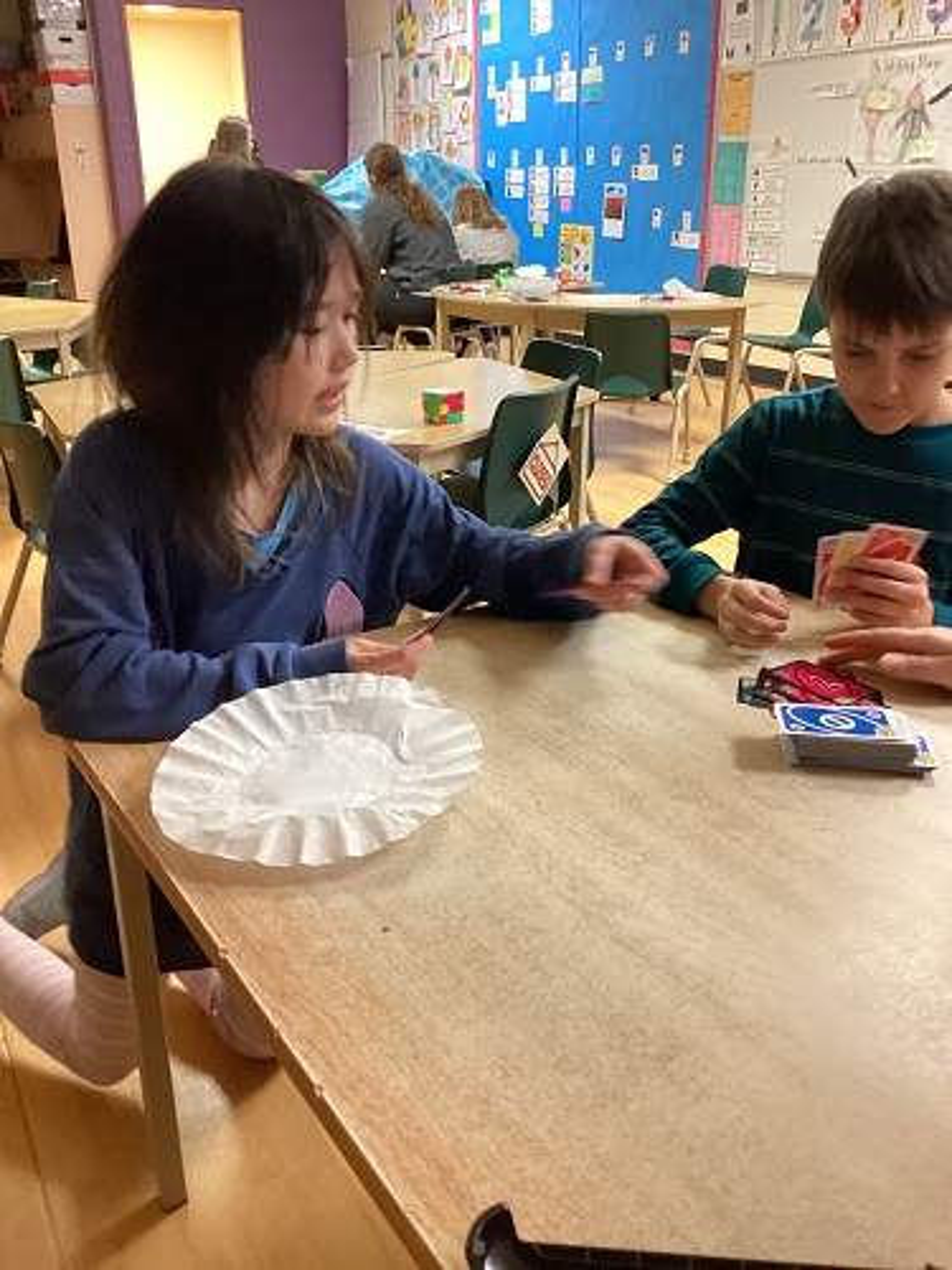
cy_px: 635
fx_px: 1137
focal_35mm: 31
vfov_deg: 58.4
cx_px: 476
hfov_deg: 45.4
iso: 320
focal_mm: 3.3
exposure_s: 1/30
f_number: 2.4
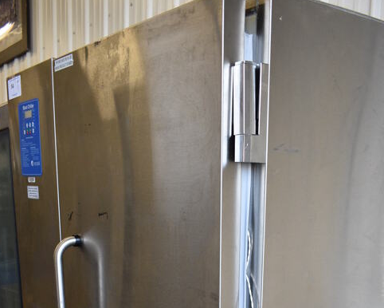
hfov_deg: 38.7
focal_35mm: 48
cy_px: 360
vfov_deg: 27.9
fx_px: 546
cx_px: 219
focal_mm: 18
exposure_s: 1/250
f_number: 3.5
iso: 800
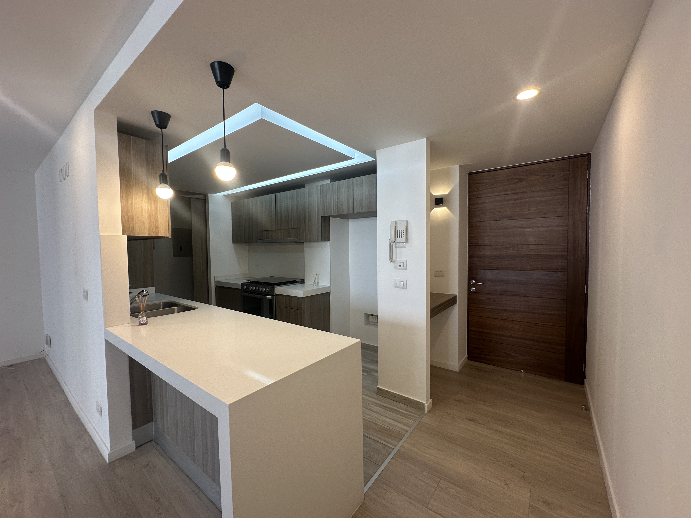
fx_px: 279
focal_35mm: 14
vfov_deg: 85.7
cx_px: 346
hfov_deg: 102.1
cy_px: 259
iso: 100
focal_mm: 2.22
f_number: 2.2
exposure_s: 1/120
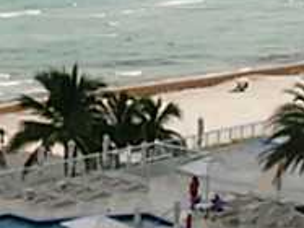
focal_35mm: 154
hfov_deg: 12.5
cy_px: 54
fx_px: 1352
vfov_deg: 9.6
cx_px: -54
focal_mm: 6.3
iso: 64
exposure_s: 1/250
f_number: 7.9
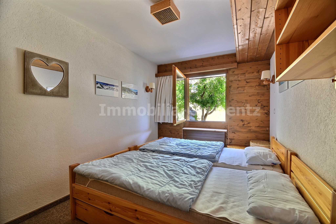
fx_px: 140
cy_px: 112
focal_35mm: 15
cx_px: 168
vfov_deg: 77.3
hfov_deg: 100.4
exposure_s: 1/2
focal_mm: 10
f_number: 9
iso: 400
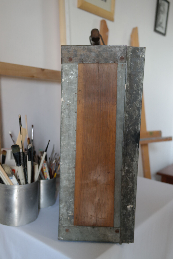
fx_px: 259
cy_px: 130
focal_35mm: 36
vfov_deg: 53.1
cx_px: 86
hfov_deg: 36.9
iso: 400
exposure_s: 1/50
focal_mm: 24
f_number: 4
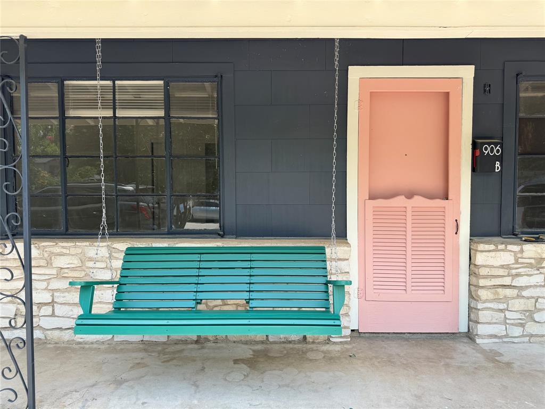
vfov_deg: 56.8
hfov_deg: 71.6
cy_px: 204
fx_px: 378
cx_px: 272
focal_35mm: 24
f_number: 1.78
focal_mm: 6.76
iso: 80
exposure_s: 1/572
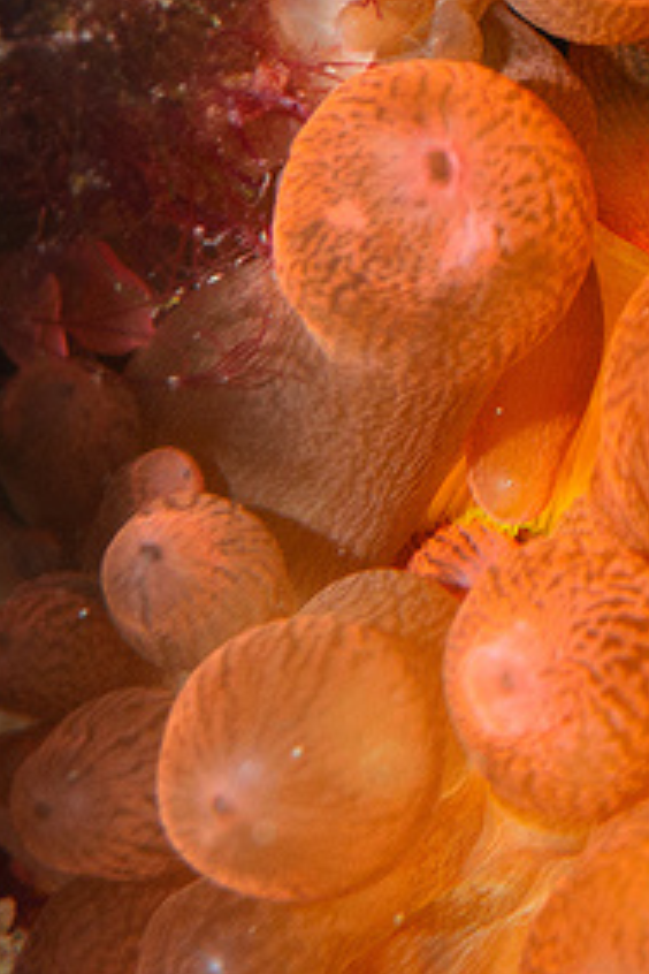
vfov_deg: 5.5
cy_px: -266
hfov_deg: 3.7
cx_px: 910
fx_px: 10059
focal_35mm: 372
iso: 200
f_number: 18
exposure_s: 1/100
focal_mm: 105
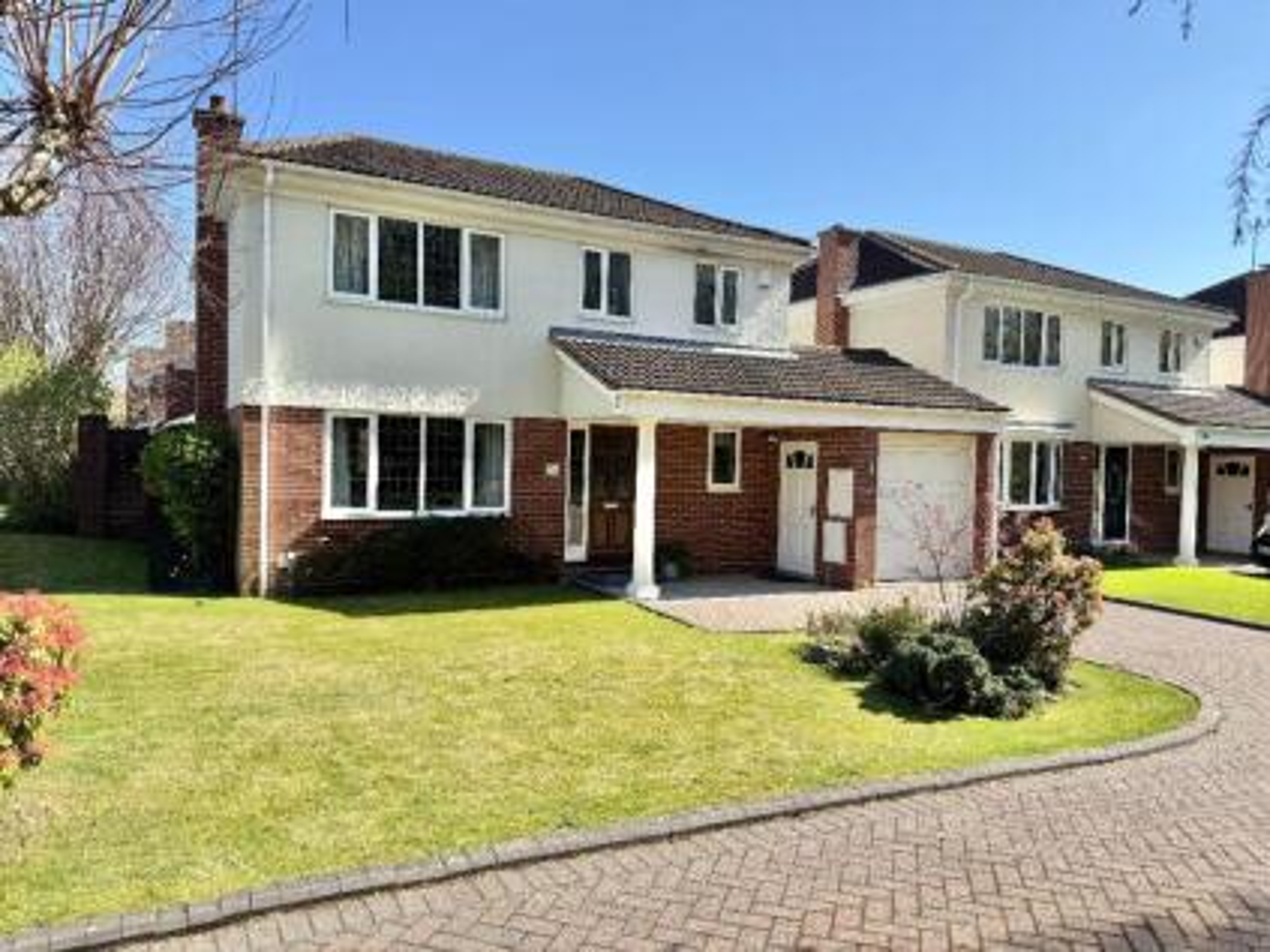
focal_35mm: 24
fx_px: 880
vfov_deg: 56.8
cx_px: 635
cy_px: 476
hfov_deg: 71.6
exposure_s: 1/2604
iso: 80
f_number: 1.78
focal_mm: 6.76
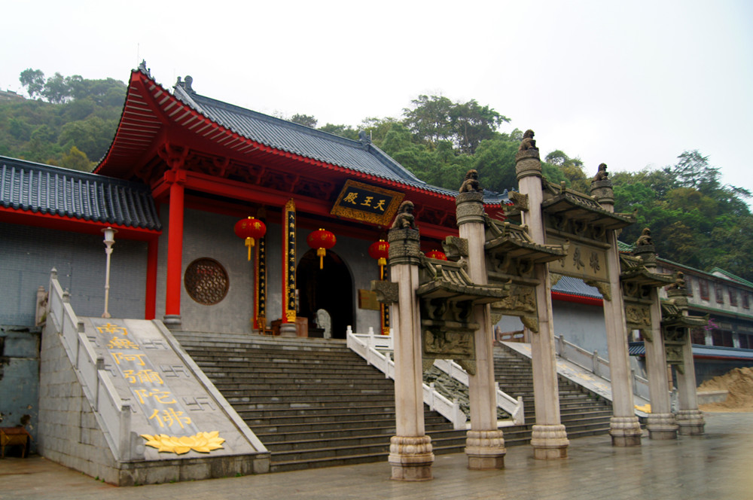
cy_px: 250
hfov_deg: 67.4
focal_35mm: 27
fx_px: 564
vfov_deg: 47.8
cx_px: 376
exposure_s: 1/60
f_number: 4.5
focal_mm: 18
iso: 100
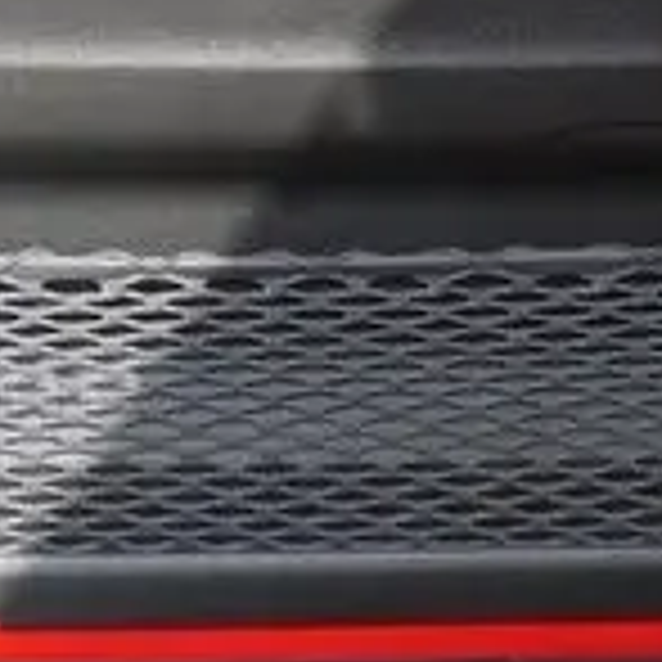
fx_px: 3007
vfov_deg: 12.1
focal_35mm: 139
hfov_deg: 12.5
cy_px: -263
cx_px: 216
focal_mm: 18
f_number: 5
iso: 200
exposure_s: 1/160
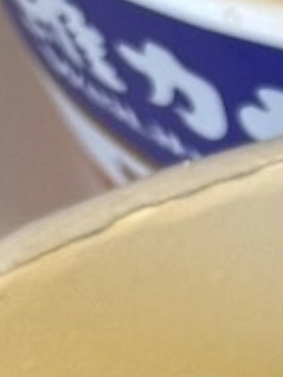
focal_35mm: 347
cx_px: 598
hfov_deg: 4.2
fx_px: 3778
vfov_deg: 5.6
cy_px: 686
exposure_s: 1/60
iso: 160
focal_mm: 6.9
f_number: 1.8
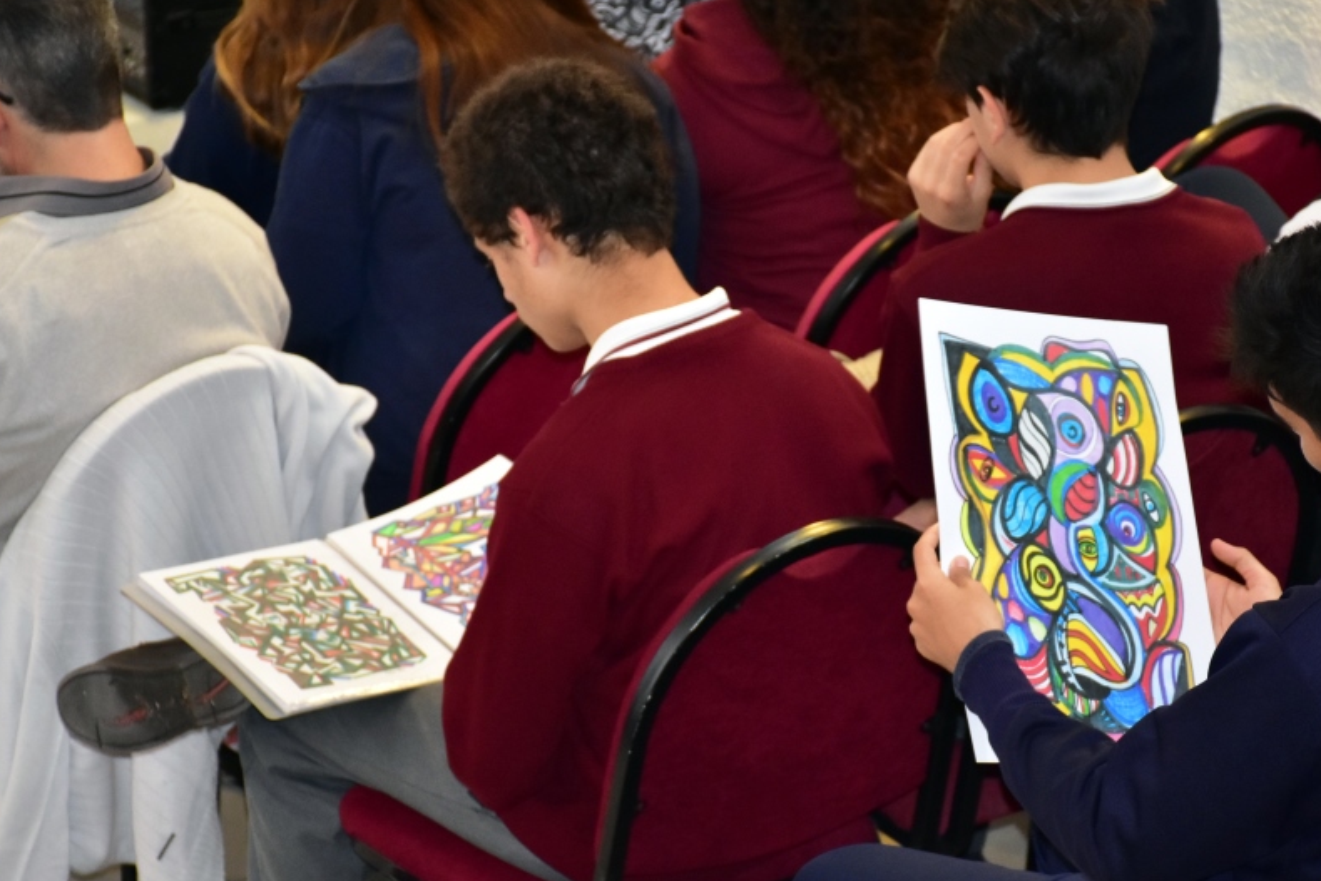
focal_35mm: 175
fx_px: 6422
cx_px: 804
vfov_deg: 7.8
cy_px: 489
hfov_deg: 11.7
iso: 1600
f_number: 5.3
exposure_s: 1/200
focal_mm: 90
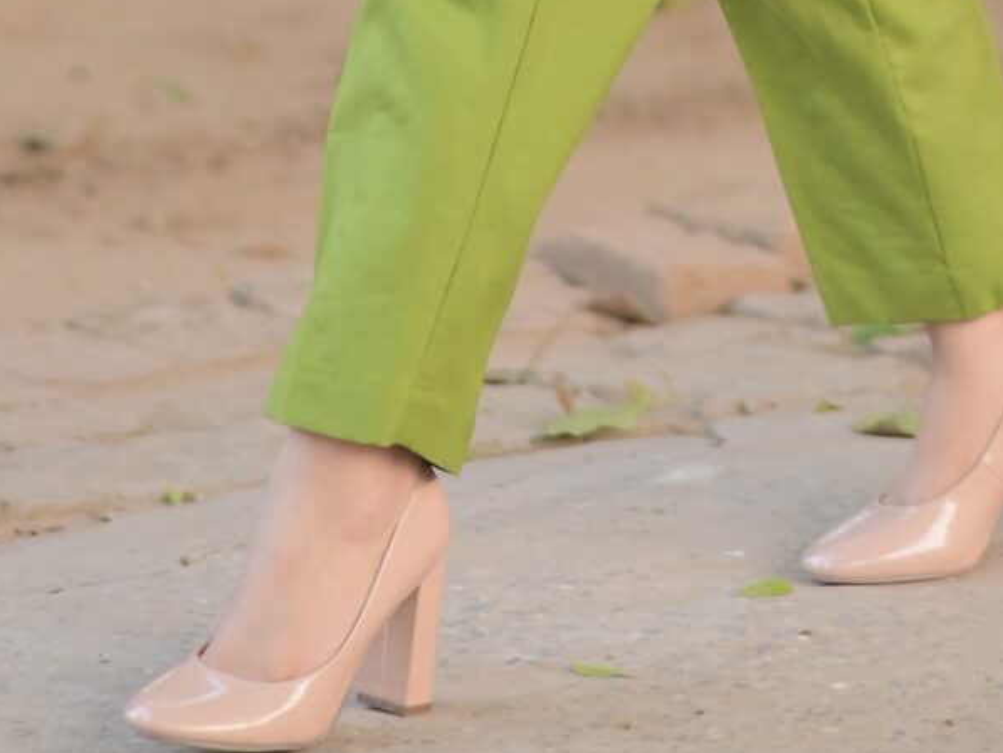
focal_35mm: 350
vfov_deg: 4.1
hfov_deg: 5.7
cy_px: -1390
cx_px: 643
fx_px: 10143
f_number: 1.8
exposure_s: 1/400
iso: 800
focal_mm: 85
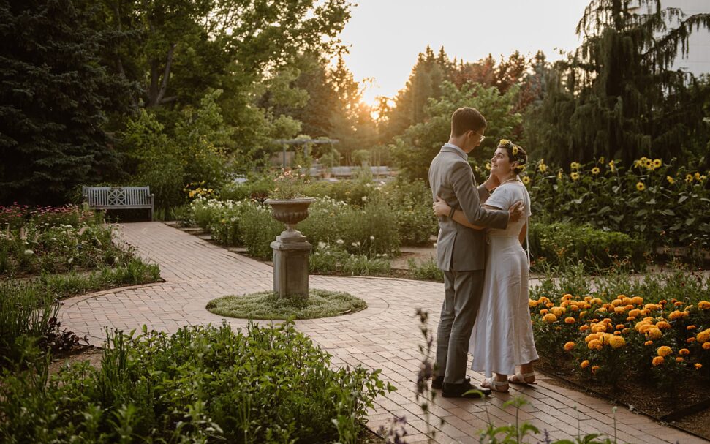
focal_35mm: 43
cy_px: 197
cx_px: 363
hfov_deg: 46.2
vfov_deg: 29.8
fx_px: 832
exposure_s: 1/320
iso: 250
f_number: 2.8
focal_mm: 40
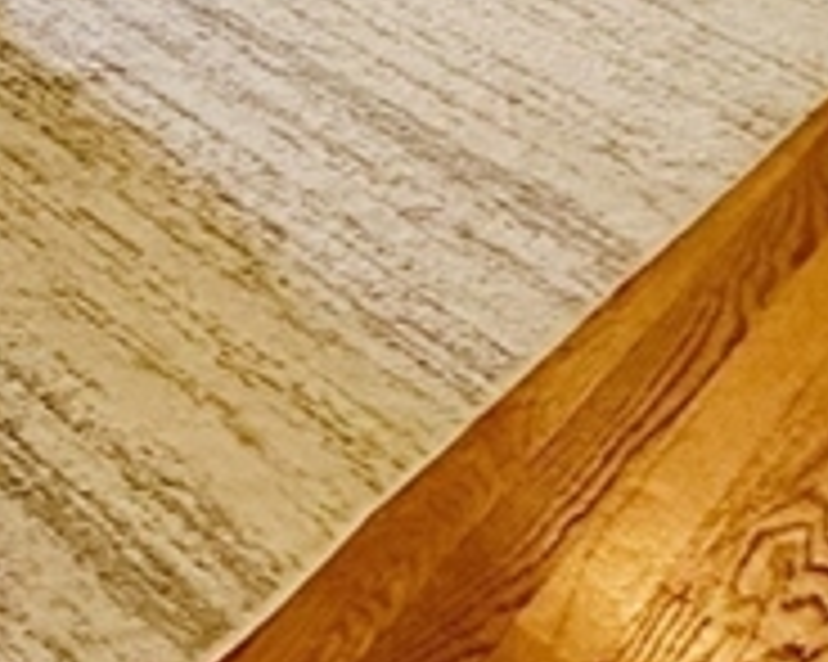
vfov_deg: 14.8
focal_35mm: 76
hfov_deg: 21.1
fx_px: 1861
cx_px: -418
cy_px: -811
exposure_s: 1/120
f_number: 2.2
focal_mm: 2.22
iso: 250
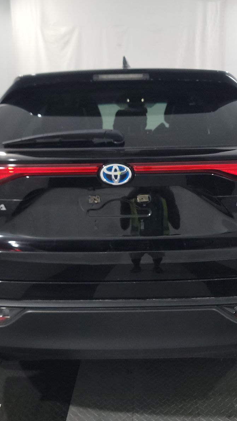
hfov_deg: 33.7
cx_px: 136
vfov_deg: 56.6
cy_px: 210
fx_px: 391
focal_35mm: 35
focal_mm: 6.7
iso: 968
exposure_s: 1/39
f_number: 1.8
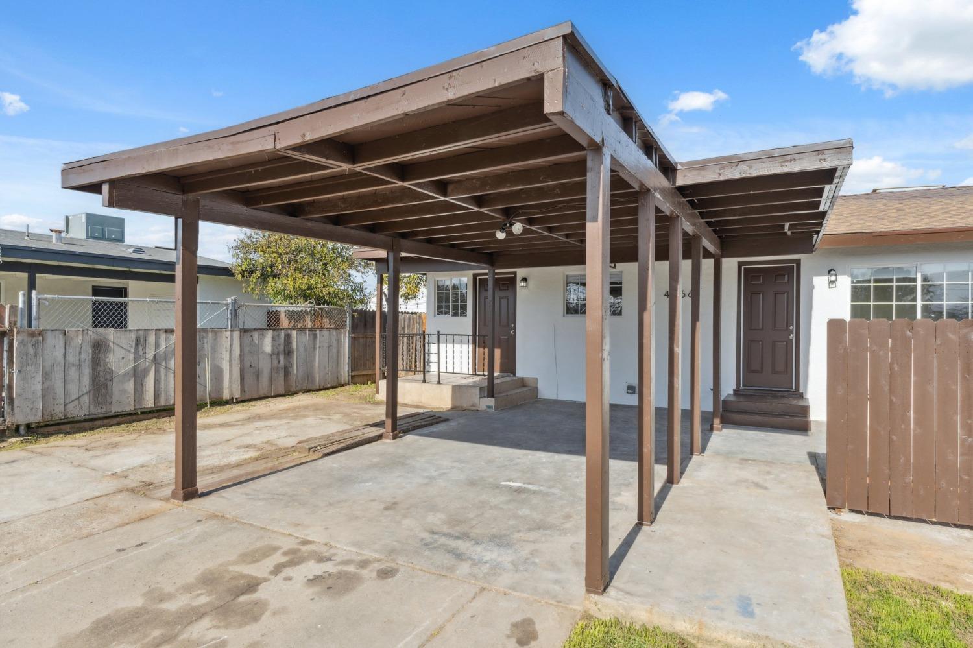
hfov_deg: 83.3
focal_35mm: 20
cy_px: 324
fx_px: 547
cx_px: 486
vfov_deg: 61.3
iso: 100
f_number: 9
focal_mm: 13.5
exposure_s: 1/200
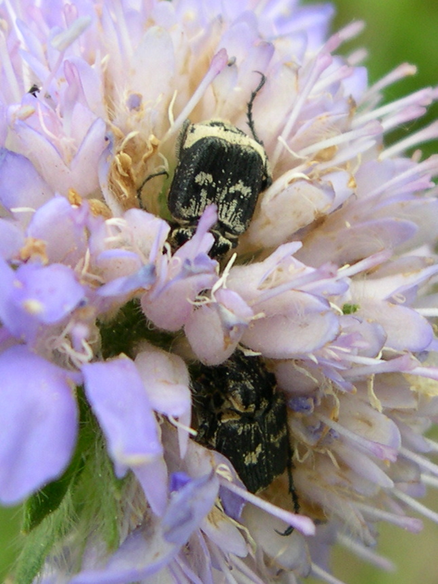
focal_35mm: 38
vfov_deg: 49.0
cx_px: 219
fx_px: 641
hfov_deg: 37.7
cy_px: 292
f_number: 2.8
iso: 100
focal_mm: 8
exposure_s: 1/575
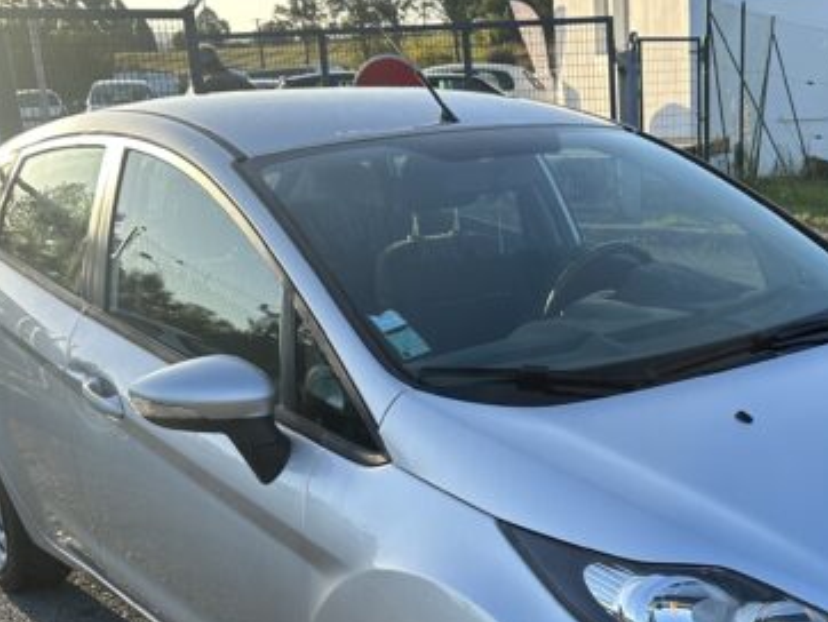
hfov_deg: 35.2
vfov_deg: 26.9
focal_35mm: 53
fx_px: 1269
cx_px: 640
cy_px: 519
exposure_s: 1/1095
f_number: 1.78
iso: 80
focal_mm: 6.86
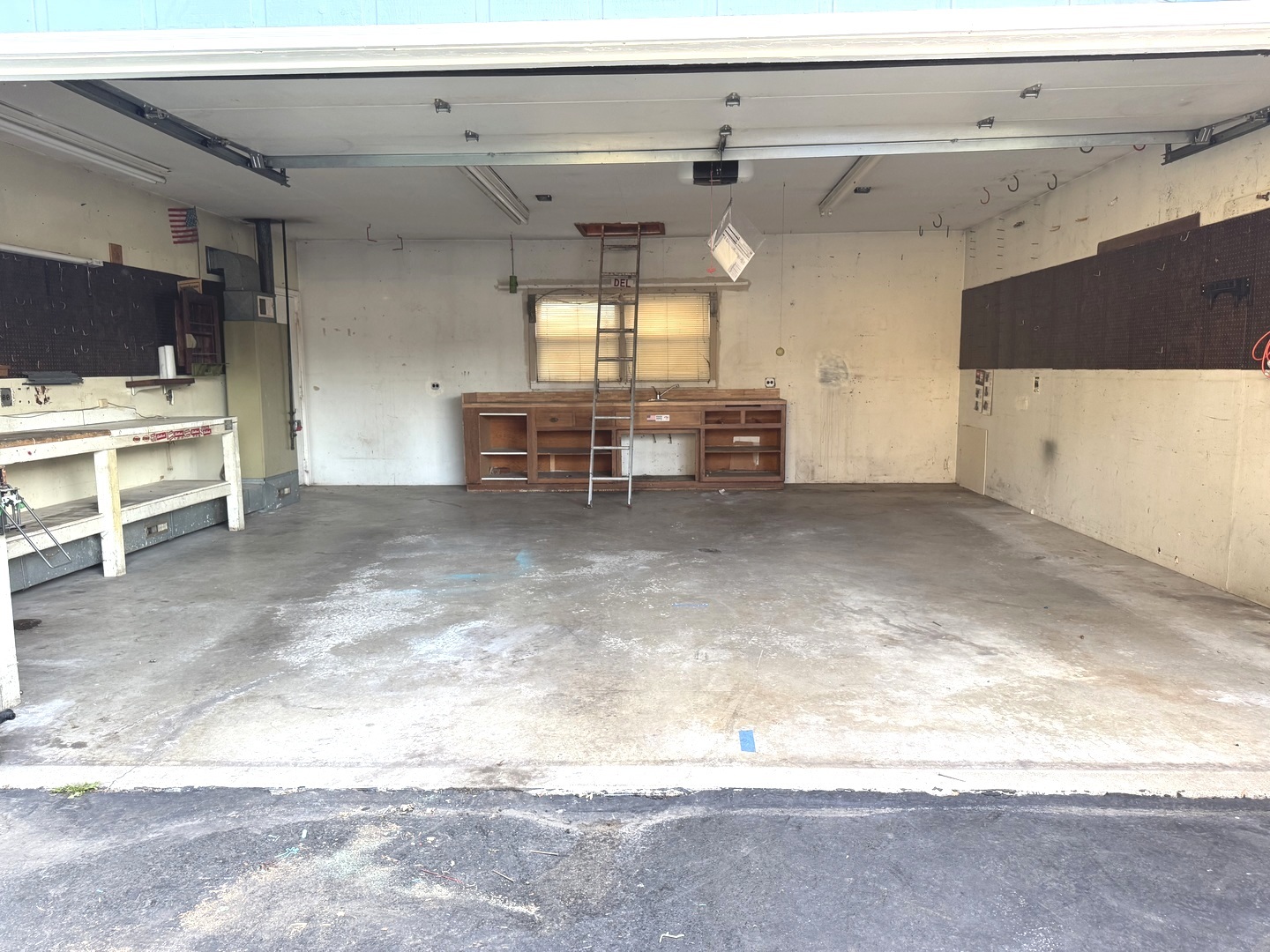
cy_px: 476
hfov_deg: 71.6
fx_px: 881
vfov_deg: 56.8
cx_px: 635
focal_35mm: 24
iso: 200
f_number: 1.78
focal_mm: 6.76
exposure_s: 1/93
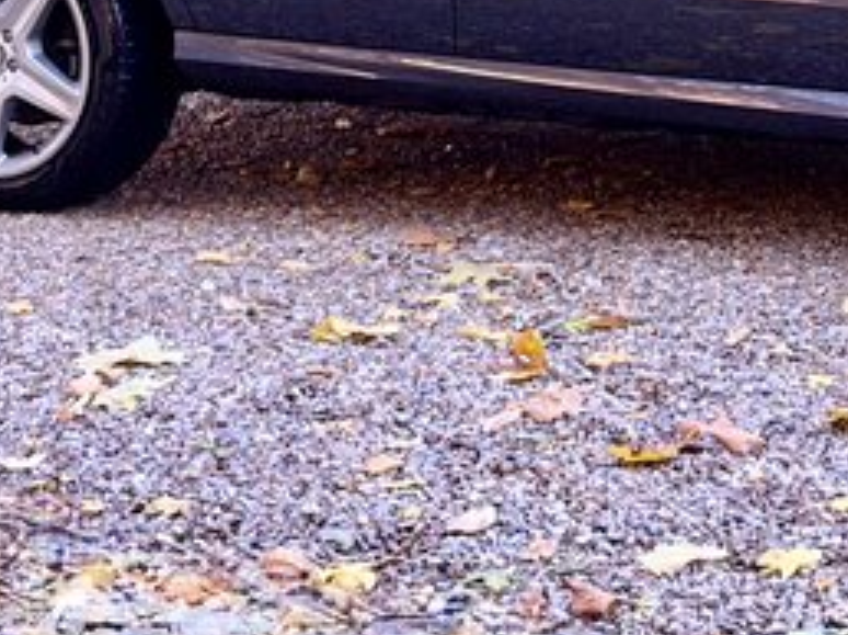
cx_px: 871
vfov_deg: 9.9
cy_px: -13
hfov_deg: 13.1
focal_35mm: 149
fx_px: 3647
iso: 640
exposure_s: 1/30
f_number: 1.78
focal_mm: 6.76
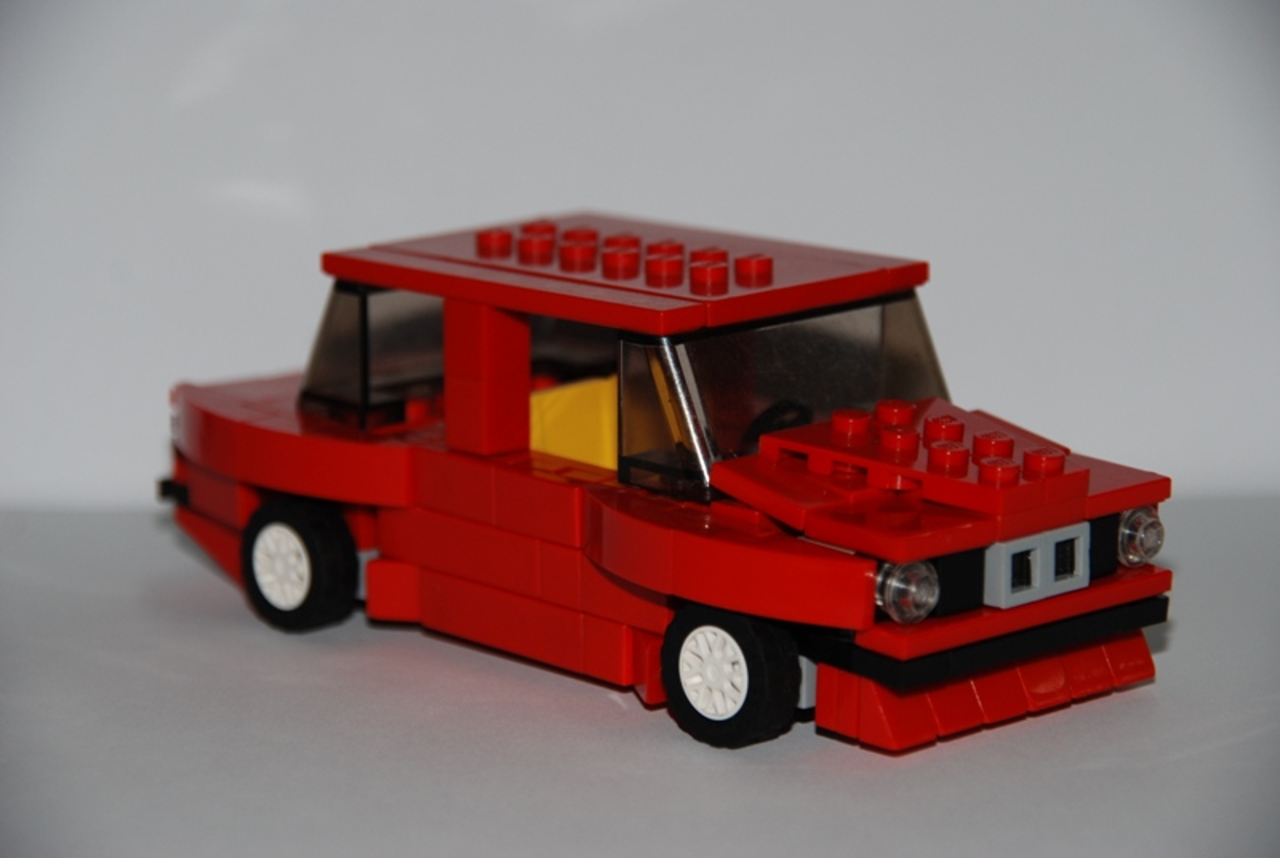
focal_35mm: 142
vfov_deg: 9.7
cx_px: 640
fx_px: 5074
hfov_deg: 14.4
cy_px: 429
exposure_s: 1/60
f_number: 5.6
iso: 200
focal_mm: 95
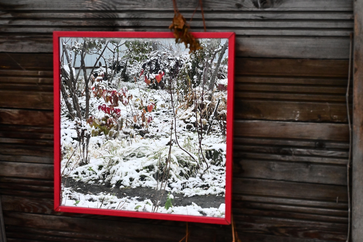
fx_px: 605
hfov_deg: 33.4
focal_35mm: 60
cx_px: 182
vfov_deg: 22.6
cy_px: 121
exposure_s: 1/500
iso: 4000
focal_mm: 40
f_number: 9
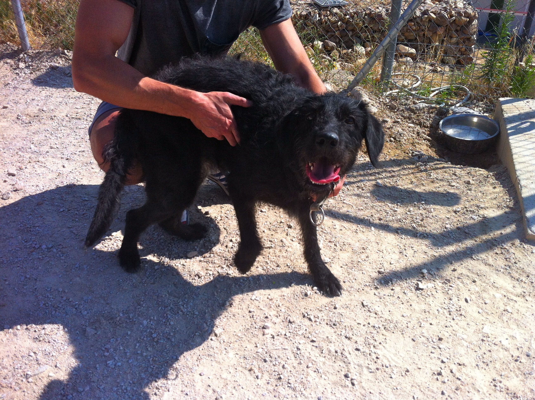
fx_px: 540
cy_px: 200
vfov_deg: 40.6
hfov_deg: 52.7
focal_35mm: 35
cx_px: 268
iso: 80
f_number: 2.8
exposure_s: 1/1885
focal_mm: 3.85
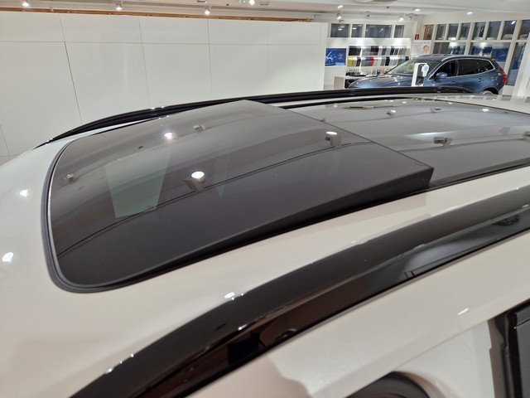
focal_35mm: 23
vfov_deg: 58.9
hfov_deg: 73.9
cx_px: 265
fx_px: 352
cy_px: 199
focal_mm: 5.4
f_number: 1.8
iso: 160
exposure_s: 1/100
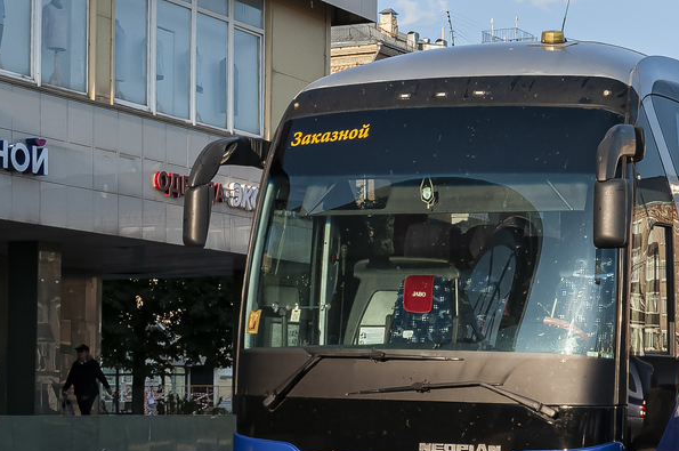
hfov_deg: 23.5
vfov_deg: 15.8
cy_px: 205
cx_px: 486
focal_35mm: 86
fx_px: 1620
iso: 640
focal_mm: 26
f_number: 10
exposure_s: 1/640
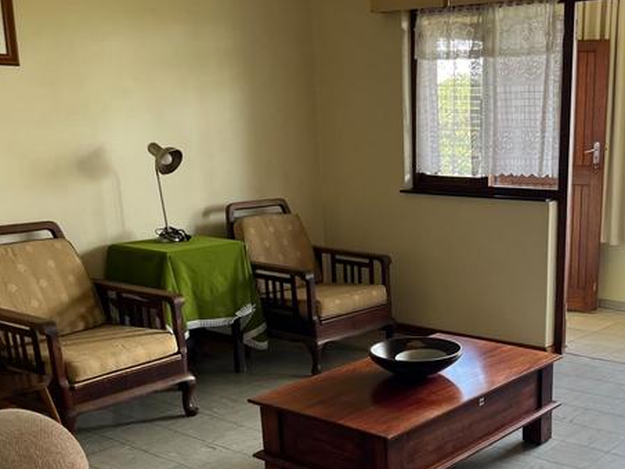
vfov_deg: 30.8
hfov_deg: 40.3
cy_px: 368
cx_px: 455
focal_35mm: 46
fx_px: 831
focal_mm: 5.1
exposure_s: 1/121
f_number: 1.6
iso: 100
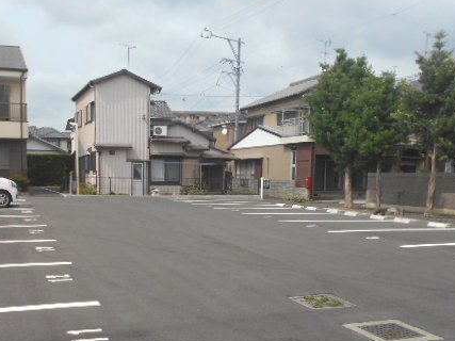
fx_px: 512
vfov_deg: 36.2
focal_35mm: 39
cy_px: 245
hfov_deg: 47.6
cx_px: 180
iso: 80
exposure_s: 1/800
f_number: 3.2
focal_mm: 4.6
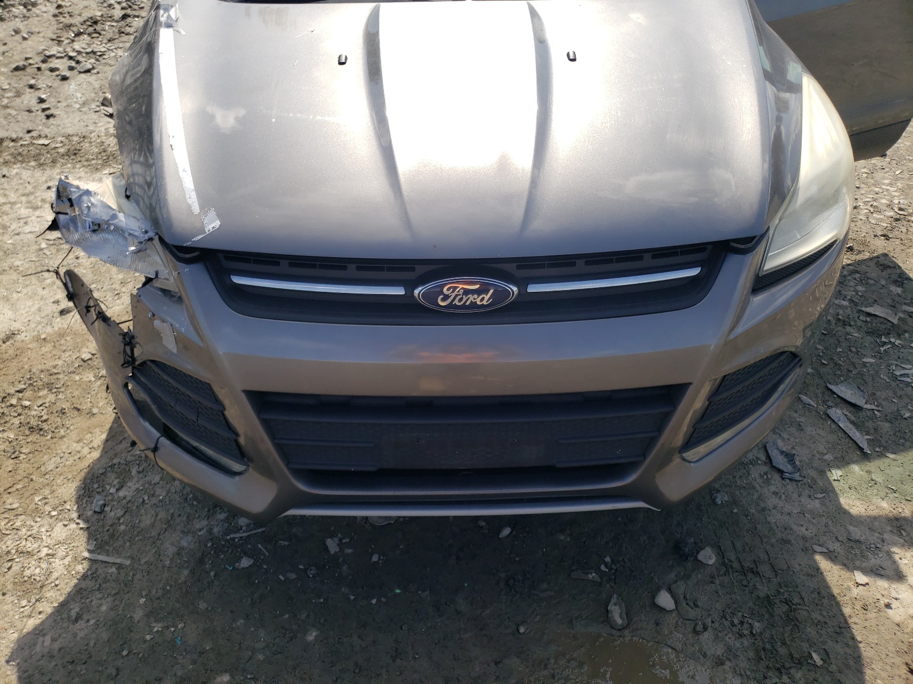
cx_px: 456
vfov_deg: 53.1
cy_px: 342
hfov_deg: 67.3
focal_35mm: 26
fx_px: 686
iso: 50
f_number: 1.5
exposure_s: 1/2500
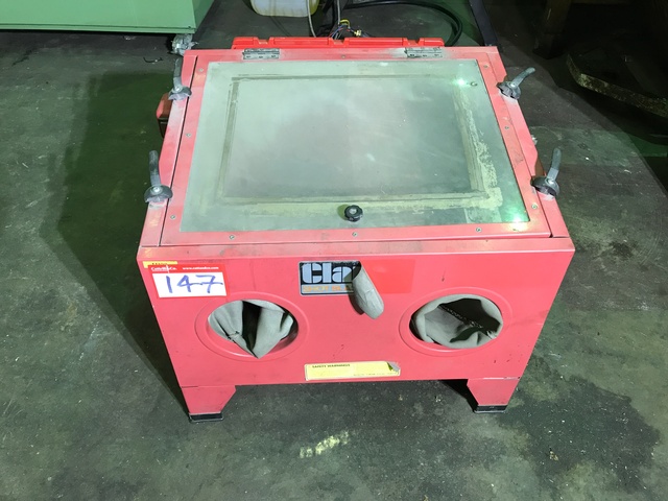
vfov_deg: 49.7
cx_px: 334
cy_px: 250
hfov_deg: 63.4
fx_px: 540
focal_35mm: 28
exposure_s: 1/17
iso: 40
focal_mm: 3.99
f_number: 1.8
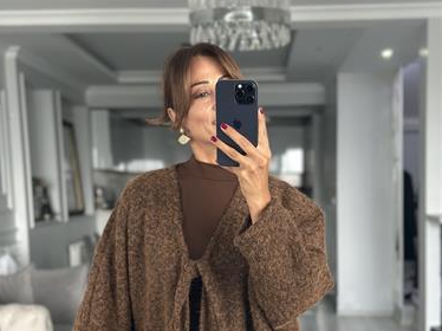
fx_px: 829
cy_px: 279
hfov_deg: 29.8
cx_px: 219
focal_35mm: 65
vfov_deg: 22.2
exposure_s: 1/45
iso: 400
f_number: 1.78
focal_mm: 6.86
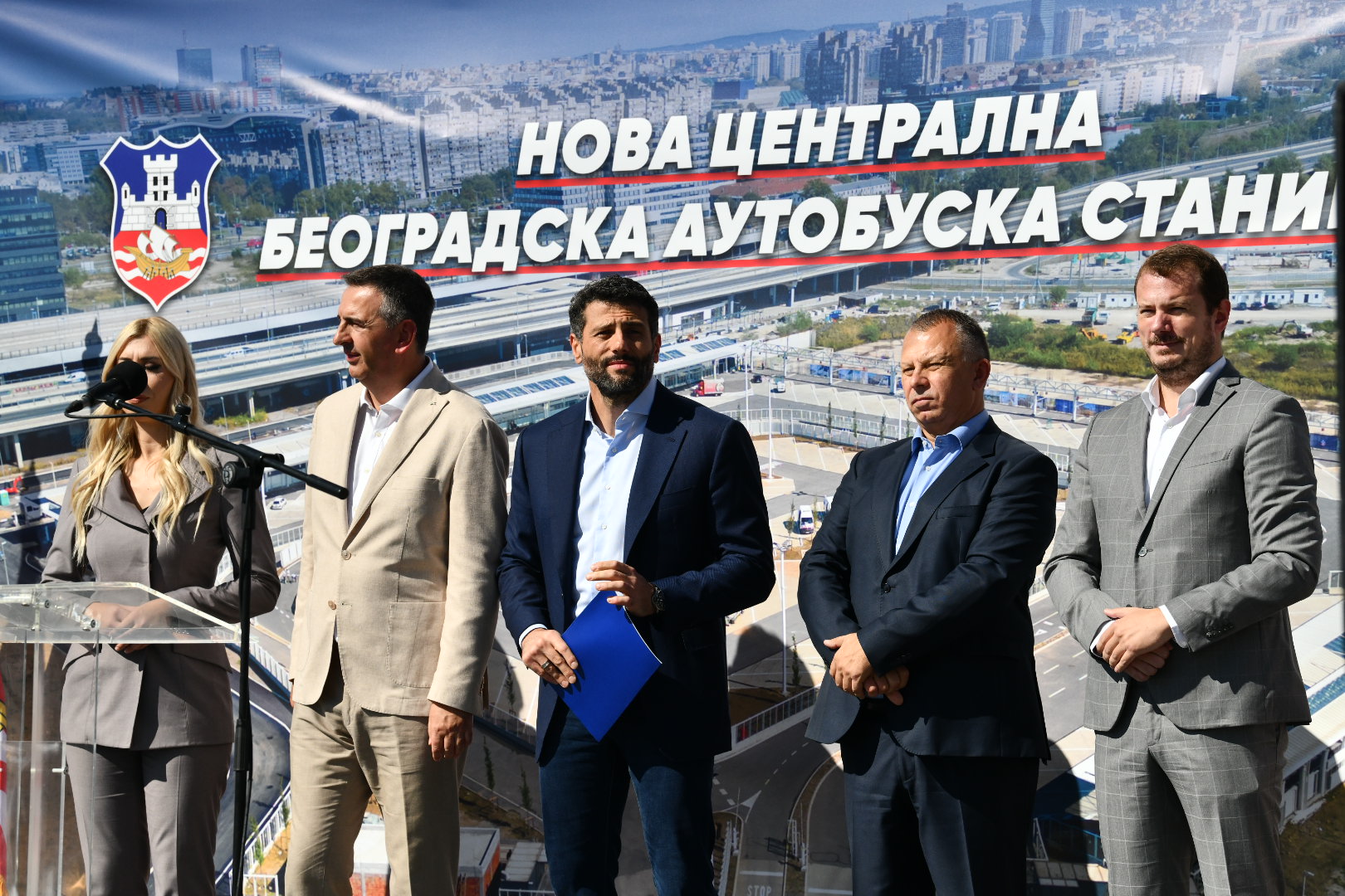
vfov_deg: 11.0
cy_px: 448
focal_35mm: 125
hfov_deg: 16.4
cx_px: 672
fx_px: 4670
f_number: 6.3
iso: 640
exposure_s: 1/8000
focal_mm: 125
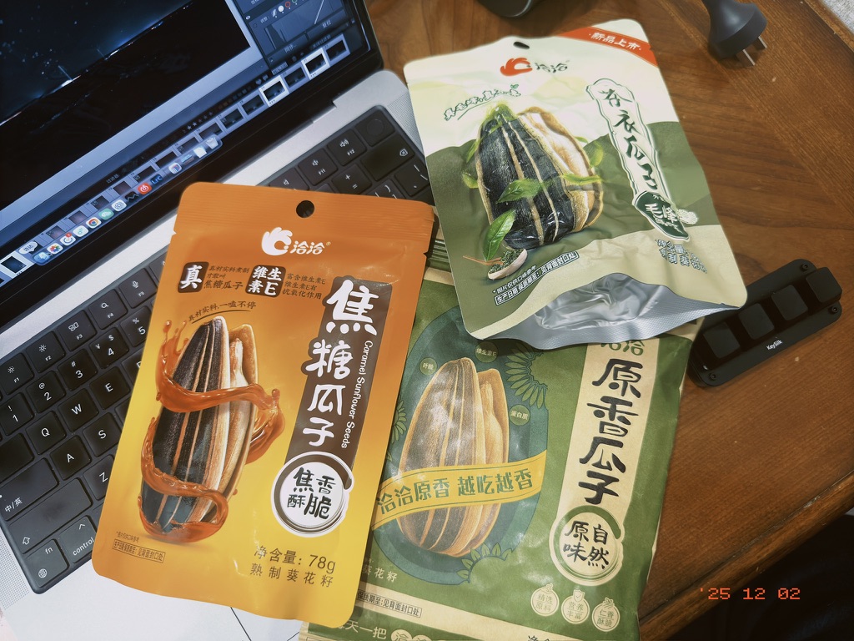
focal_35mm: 24
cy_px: 320
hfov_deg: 71.6
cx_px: 427
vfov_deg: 56.8
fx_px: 592
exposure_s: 1/50
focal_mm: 6.76
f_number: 1.78
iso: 200
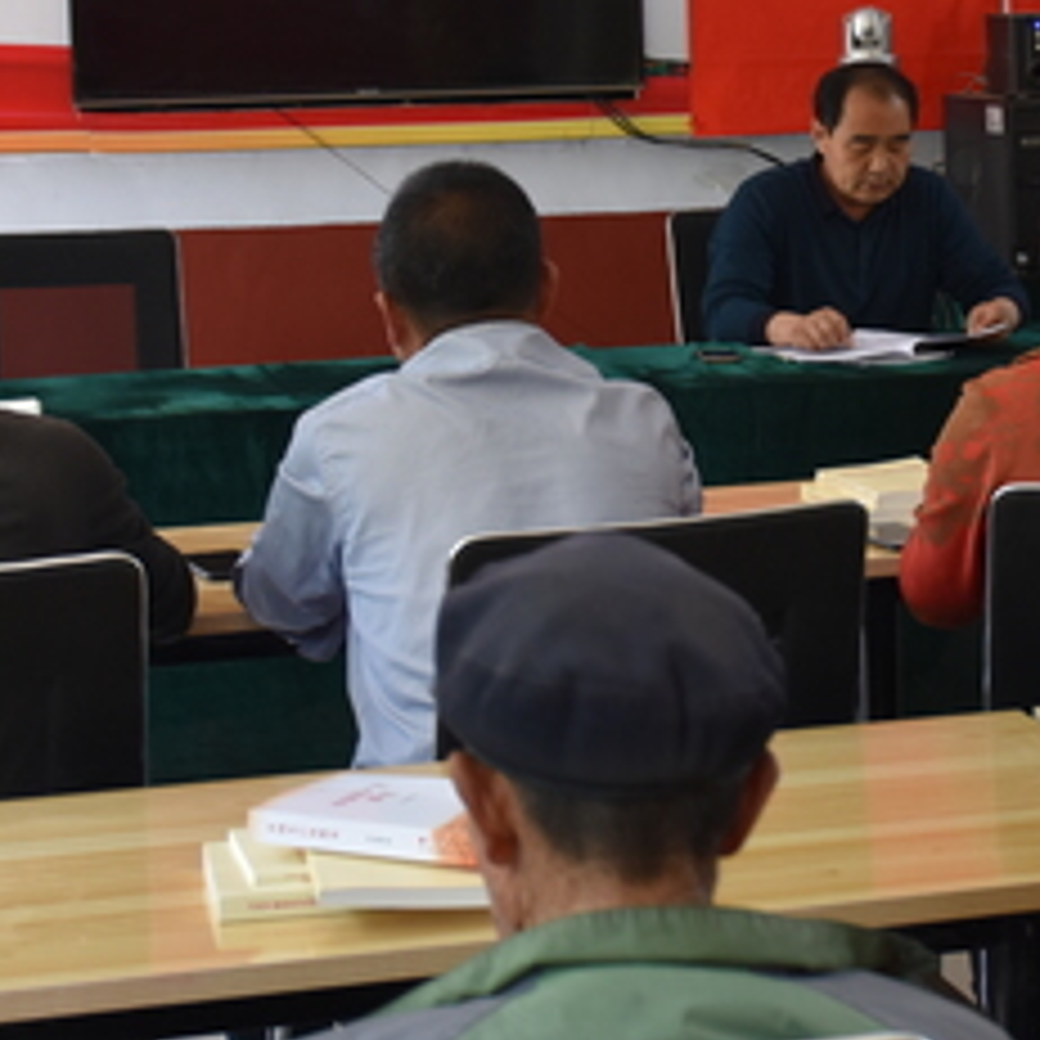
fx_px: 3603
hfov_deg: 16.2
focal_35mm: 106
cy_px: 218
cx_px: 918
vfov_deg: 16.3
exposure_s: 1/80
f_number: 4.5
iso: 400
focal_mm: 30
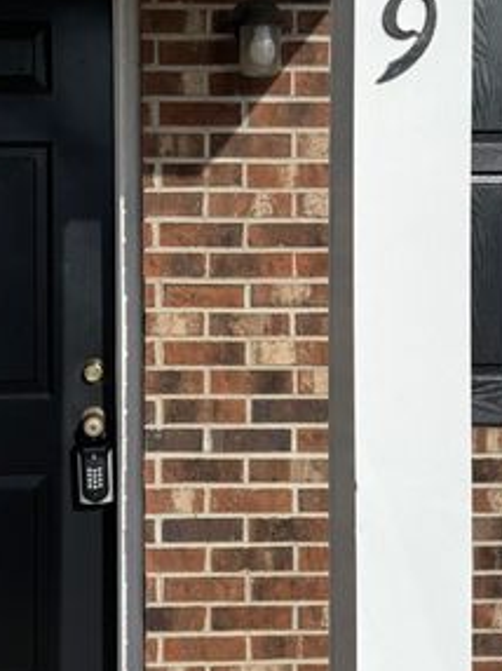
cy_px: 208
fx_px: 1084
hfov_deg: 25.8
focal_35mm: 56
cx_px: 145
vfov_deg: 34.0
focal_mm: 6.76
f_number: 1.78
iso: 80
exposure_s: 1/6711
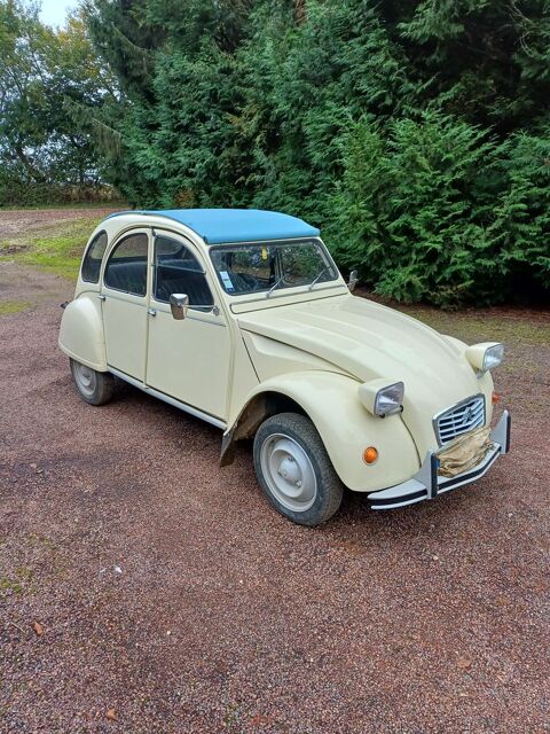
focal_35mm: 25
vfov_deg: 69.4
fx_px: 530
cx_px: 275
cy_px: 367
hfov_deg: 54.9
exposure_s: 1/100
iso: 50
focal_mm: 4.65
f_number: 1.8
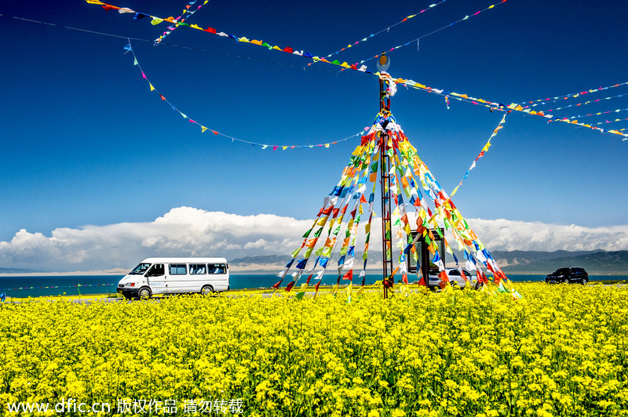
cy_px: 208
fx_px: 697
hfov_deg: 48.5
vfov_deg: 33.3
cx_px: 314
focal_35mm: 40
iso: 141
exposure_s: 1/320
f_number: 10
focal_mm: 40
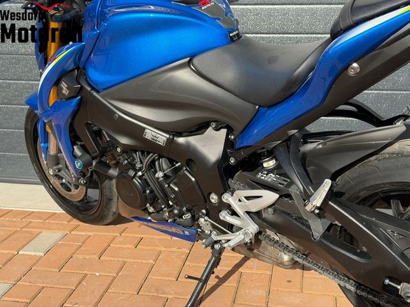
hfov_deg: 39.7
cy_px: 154
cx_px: 205
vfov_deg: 30.3
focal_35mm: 48
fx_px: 569
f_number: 1.78
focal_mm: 6.76
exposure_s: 1/2273
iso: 80
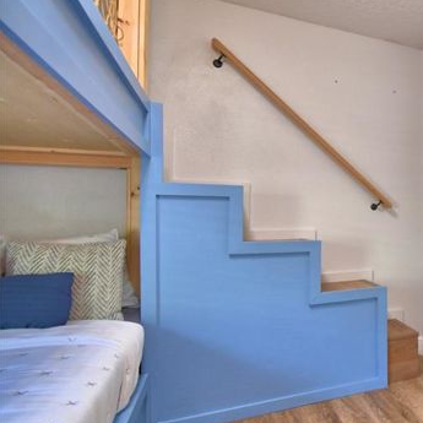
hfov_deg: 48.9
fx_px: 359
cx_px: 431
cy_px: 225
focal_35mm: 26
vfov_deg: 60.9
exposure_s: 1/40
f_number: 4.5
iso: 400
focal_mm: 10
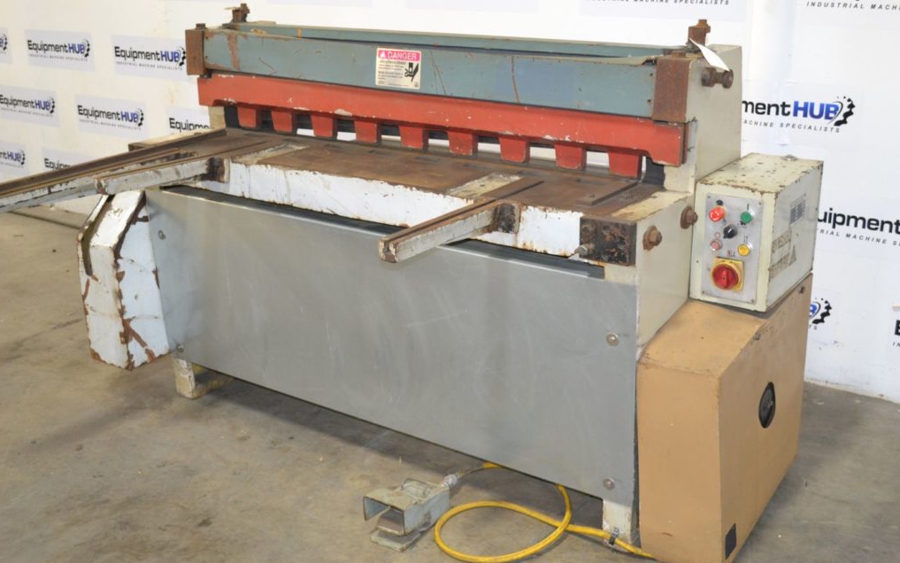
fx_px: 981
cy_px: 288
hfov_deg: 49.3
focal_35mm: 40
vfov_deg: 32.0
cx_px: 449
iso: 1100
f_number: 4.2
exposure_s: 1/60
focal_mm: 26
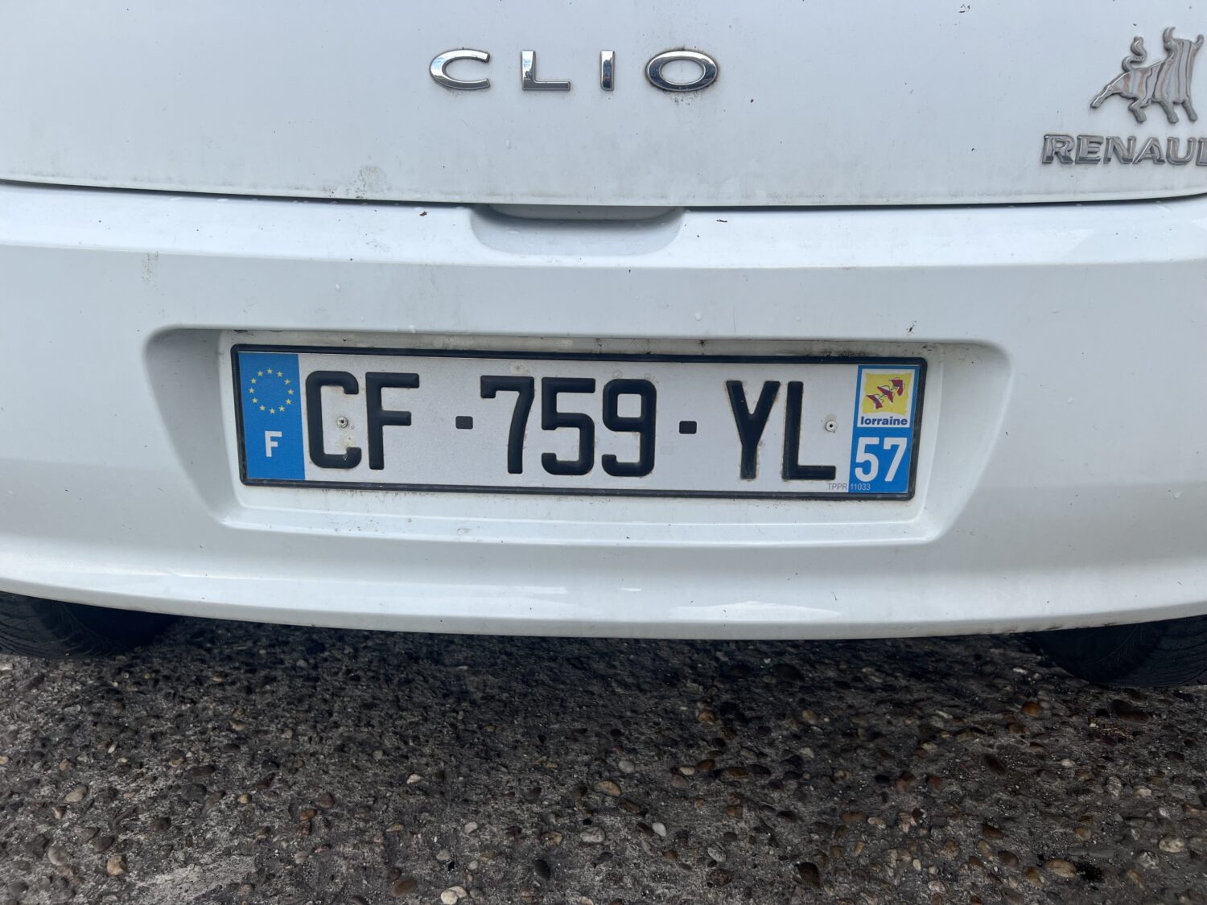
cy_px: 452
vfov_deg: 53.1
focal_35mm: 26
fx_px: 907
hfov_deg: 67.3
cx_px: 604
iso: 50
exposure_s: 1/1344
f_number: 1.5
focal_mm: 5.7
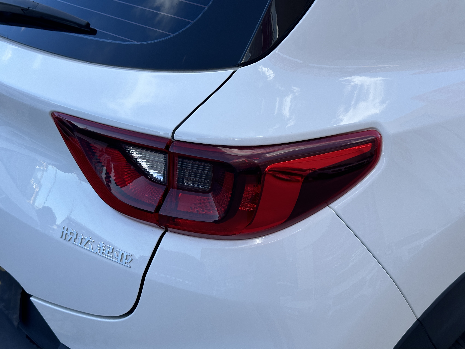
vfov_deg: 30.3
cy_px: 174
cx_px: 232
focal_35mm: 48
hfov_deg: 39.7
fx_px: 645
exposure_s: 1/971
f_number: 1.78
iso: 64
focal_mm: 6.86
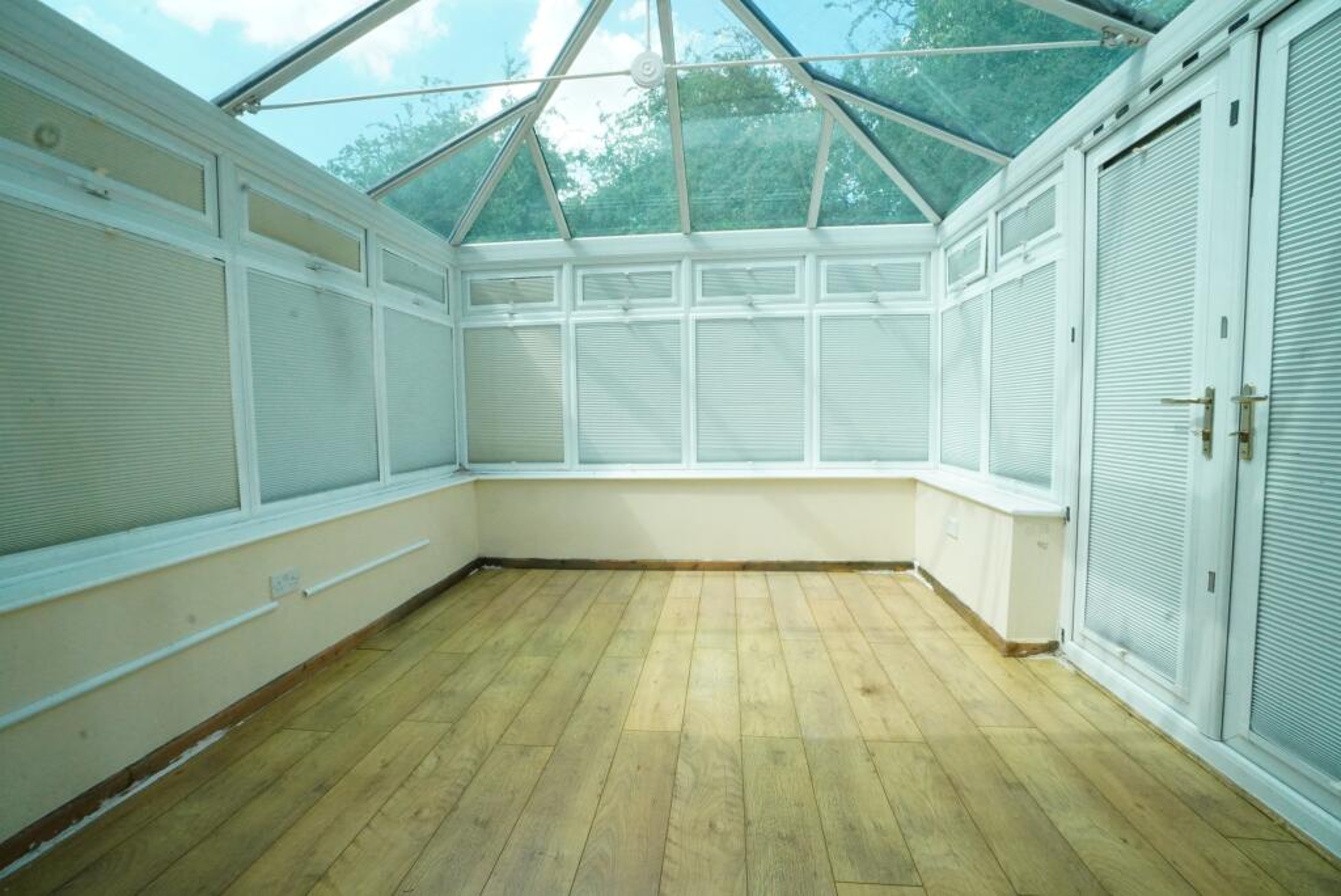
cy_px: 448
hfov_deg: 100.4
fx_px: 559
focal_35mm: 15
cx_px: 670
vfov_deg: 77.4
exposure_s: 1/160
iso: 3200
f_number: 22
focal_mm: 10
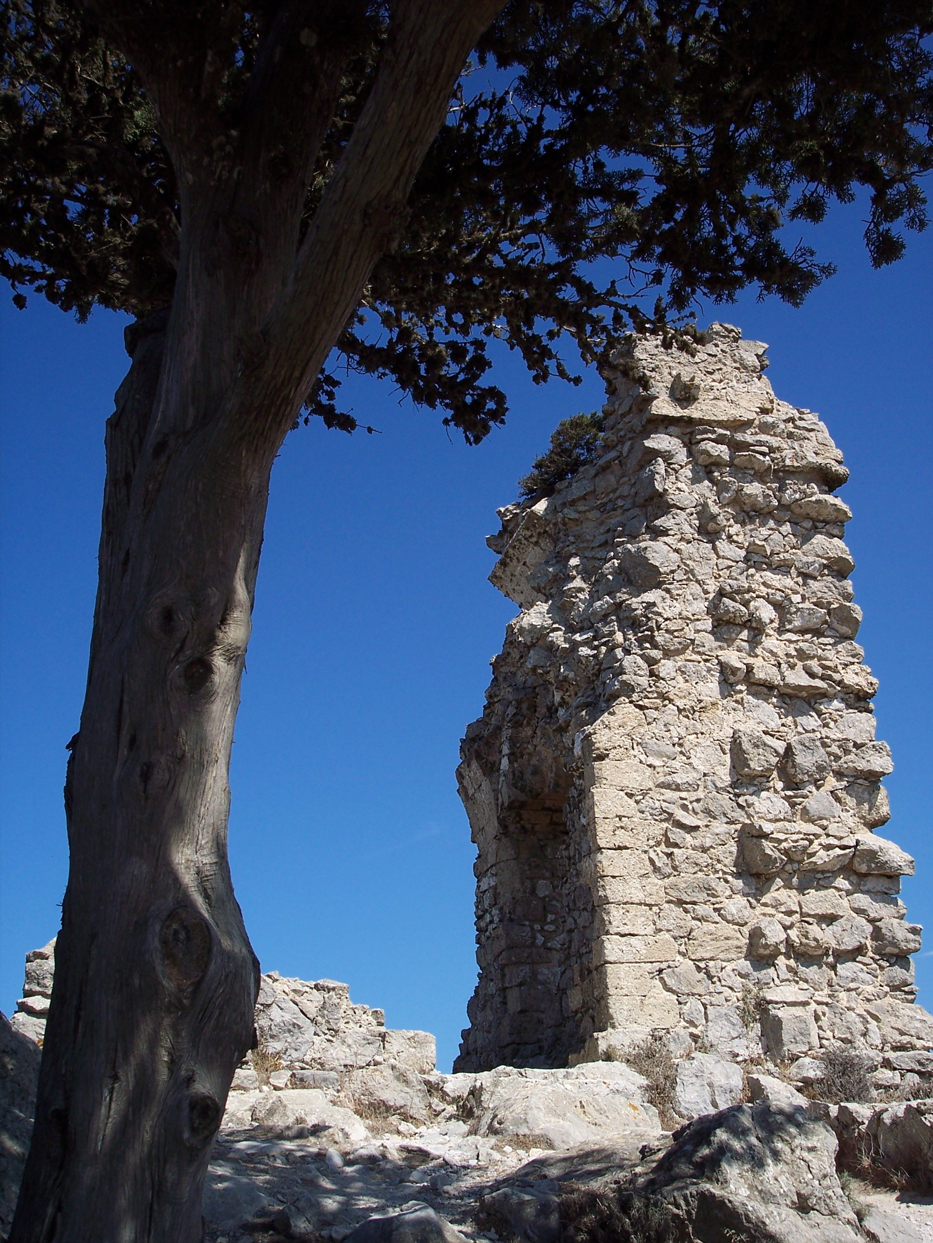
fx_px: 1402
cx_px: 466
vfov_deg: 47.9
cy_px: 622
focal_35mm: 39
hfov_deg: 36.8
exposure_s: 1/500
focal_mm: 8
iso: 100
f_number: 5.6
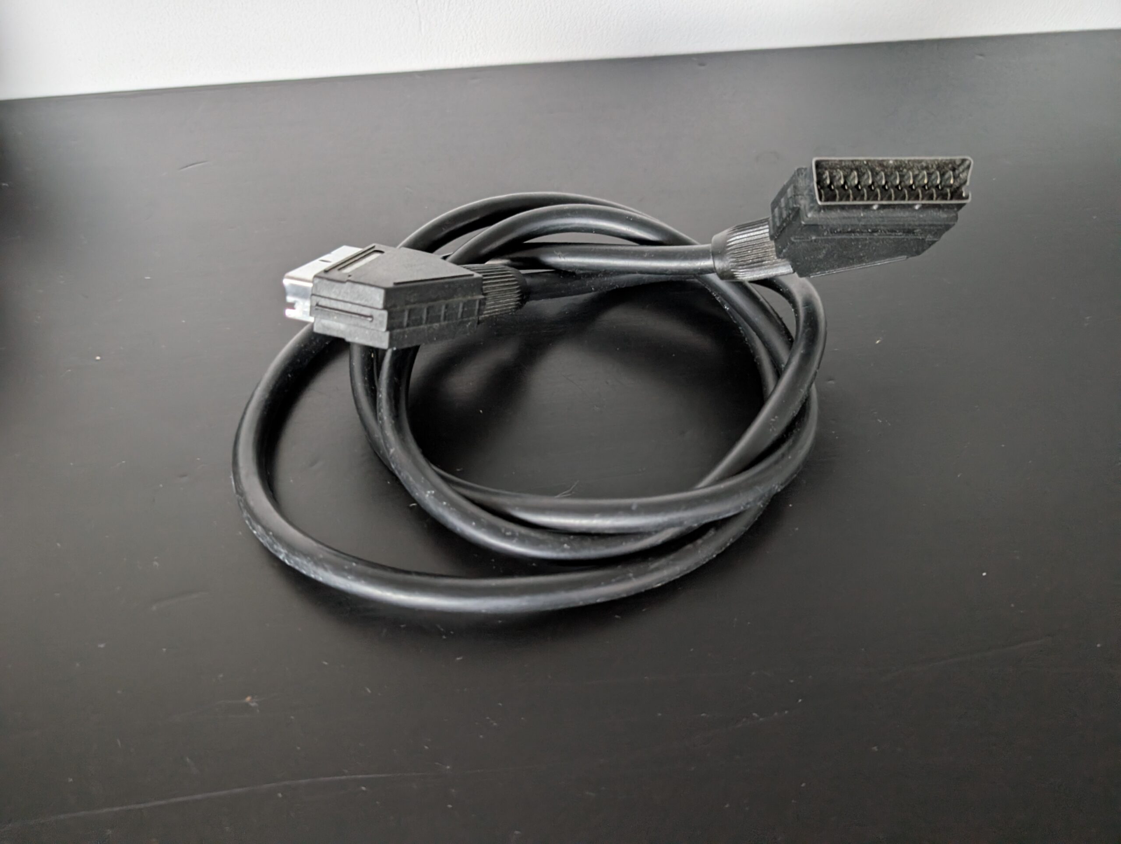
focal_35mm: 24
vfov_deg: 56.9
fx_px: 778
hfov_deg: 71.5
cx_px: 560
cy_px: 422
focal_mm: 6.9
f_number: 1.68
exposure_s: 1/50
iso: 342
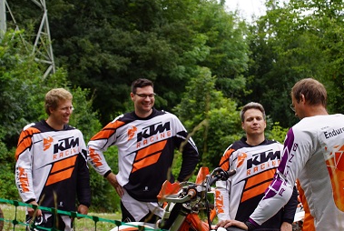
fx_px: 1091
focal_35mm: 114
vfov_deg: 12.1
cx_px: 191
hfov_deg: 17.9
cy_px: 114
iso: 100
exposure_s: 1/80
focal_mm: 40
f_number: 5
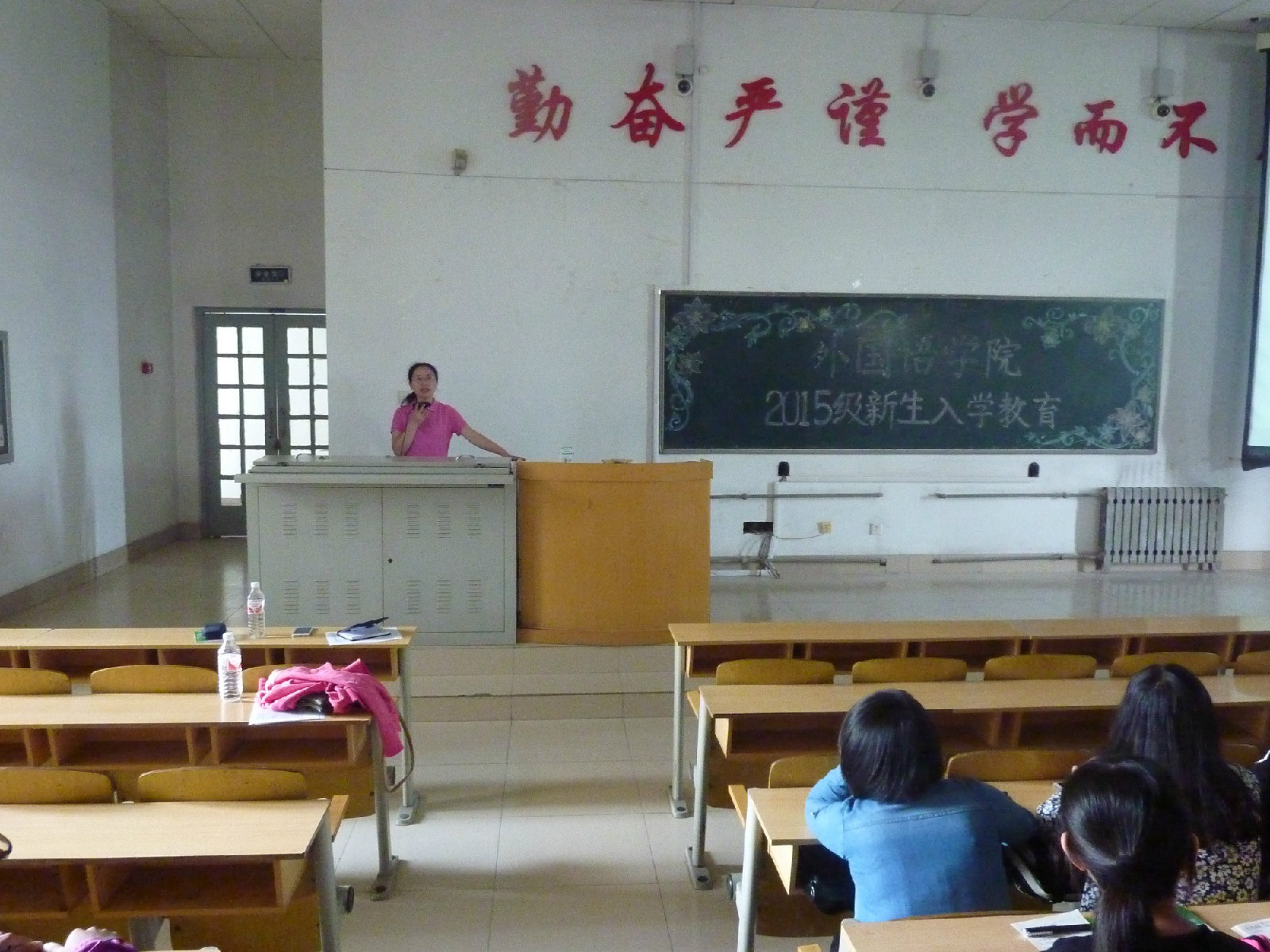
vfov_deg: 51.4
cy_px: 476
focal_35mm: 27
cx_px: 635
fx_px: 991
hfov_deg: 65.3
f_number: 3.3
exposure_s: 1/20
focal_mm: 4.4
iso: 800
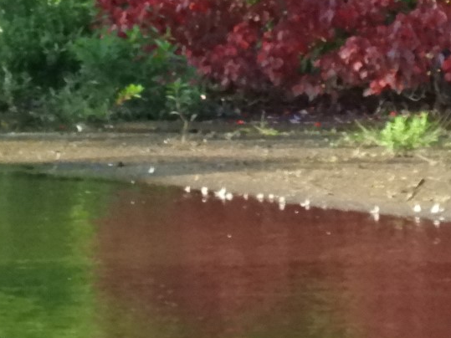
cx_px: 287
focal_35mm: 1337
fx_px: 17415
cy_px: -109
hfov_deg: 1.5
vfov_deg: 1.1
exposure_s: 1/1250
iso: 1600
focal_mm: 89.6
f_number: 5.6
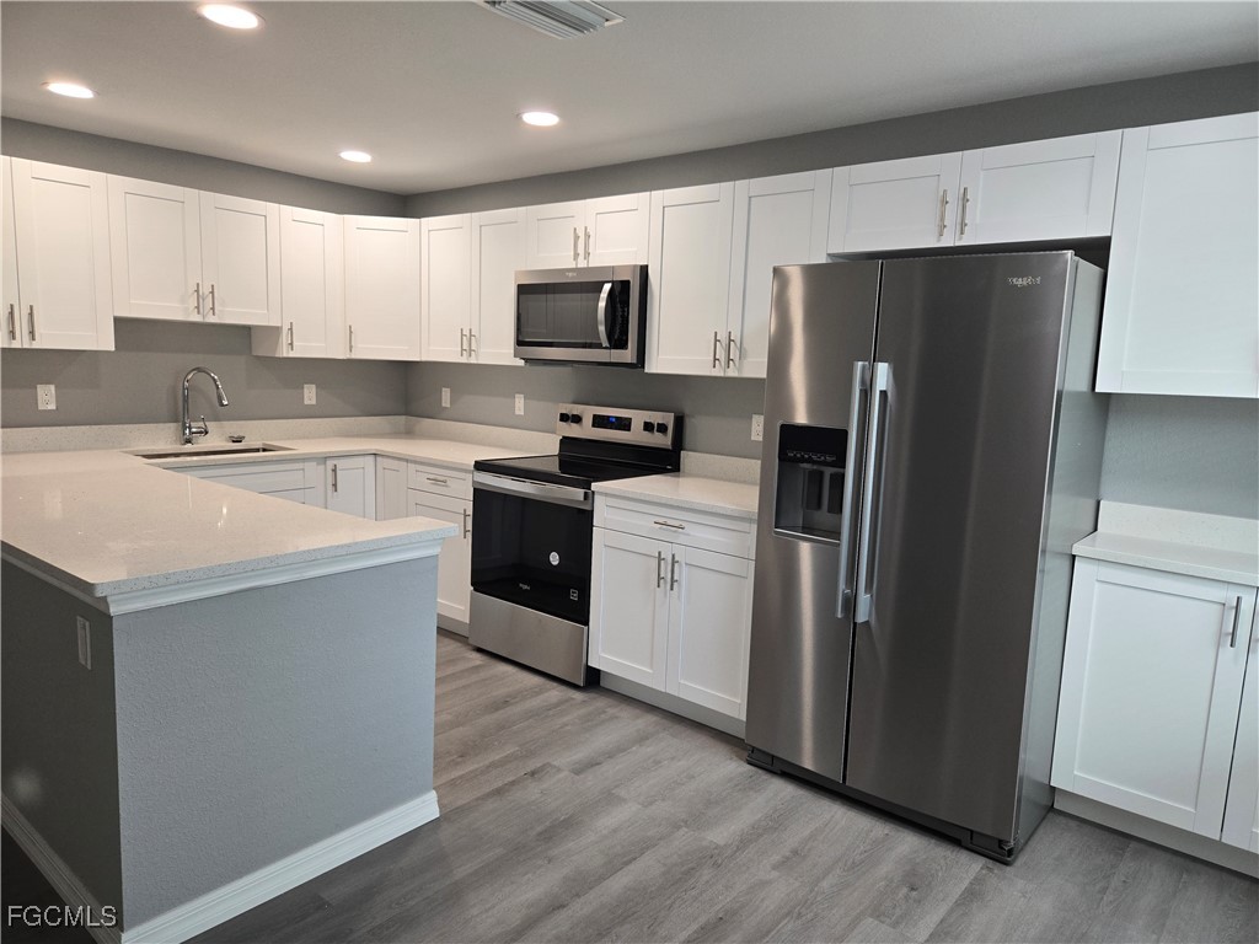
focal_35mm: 23
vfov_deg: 58.9
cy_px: 472
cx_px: 630
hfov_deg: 73.9
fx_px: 837
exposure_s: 1/60
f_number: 1.8
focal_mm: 5.4
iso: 64
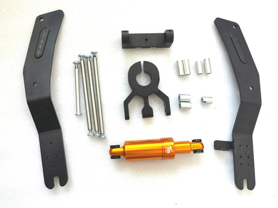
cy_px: 104
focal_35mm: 27
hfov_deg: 65.3
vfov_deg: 51.4
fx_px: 217
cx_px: 139
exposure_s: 1/99.9
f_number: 1.9
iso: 125
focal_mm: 6.67
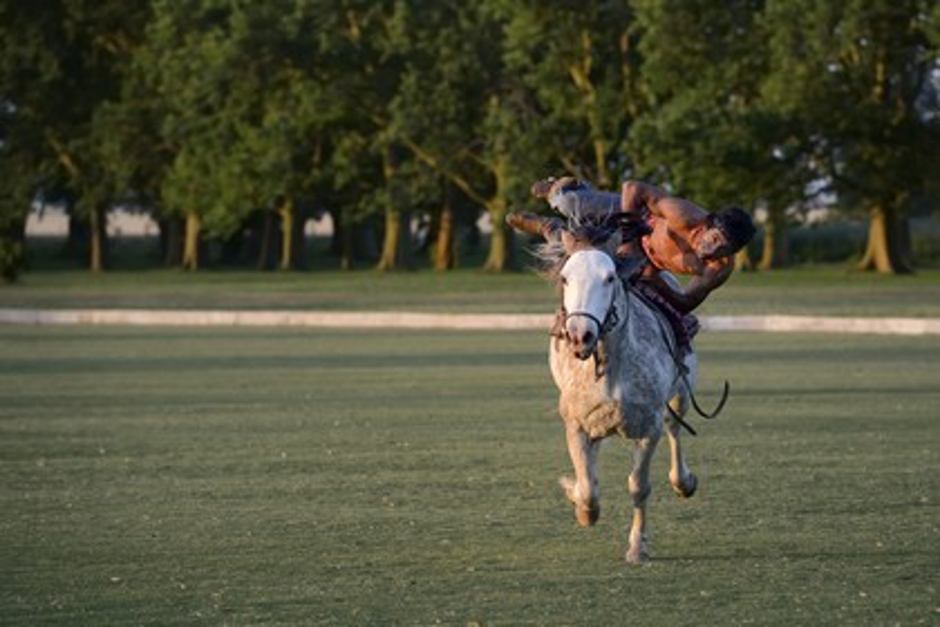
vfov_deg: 6.9
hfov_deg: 10.3
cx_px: 470
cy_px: 314
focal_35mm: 200
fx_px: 5222
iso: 1600
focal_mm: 200
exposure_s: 1/800
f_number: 5.6
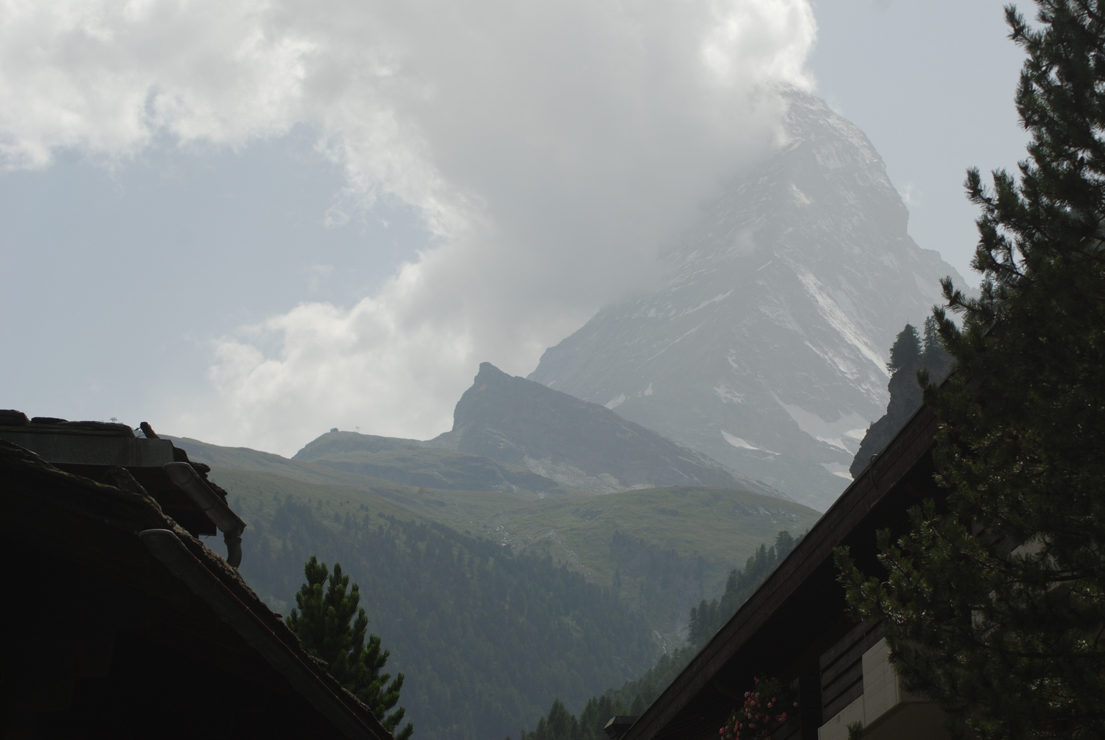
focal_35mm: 105
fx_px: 3227
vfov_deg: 13.1
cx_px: 552
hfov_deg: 19.4
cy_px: 370
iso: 100
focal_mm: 70
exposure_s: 1/640
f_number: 6.3
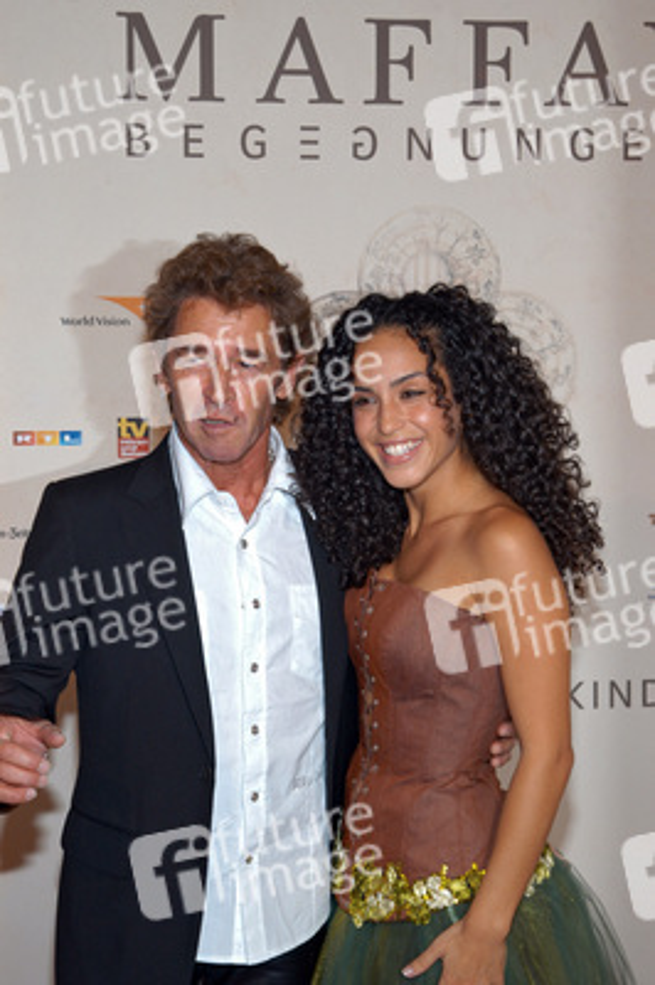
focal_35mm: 75
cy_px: 492
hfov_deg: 18.2
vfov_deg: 27.0
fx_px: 2050
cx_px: 328
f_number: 7.1
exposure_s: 1/50
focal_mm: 50
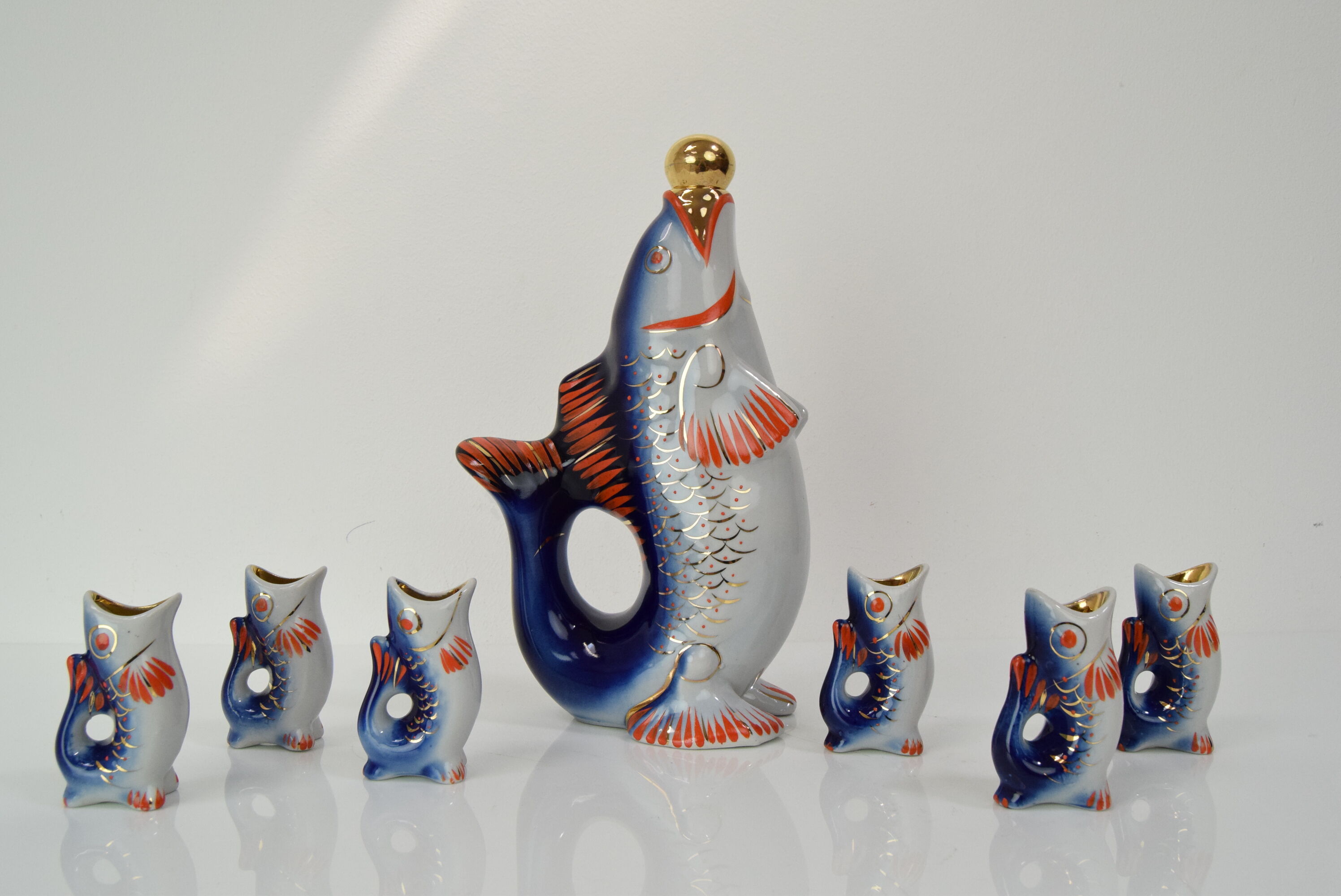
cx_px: 670
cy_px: 448
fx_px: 1118
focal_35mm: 30
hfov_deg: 61.9
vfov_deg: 43.7
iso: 1600
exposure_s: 1/320
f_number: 9
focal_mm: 20
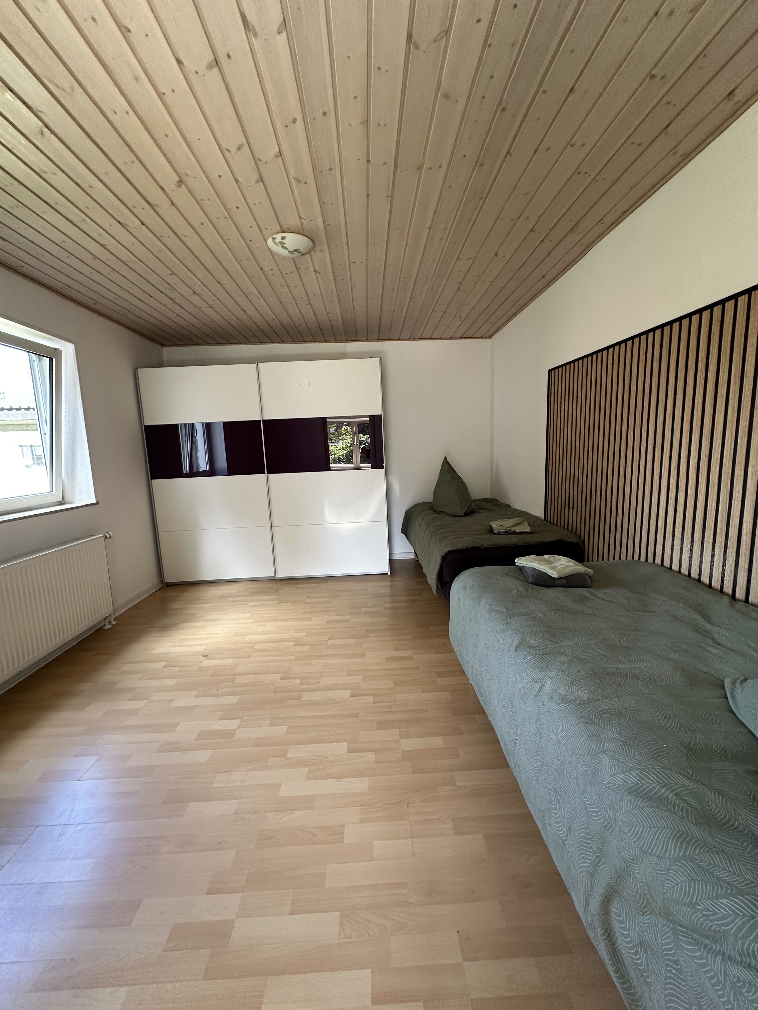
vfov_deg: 102.1
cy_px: 505
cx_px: 379
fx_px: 409
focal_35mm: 14
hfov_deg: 85.7
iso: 160
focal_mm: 2.22
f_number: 2.2
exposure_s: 1/99
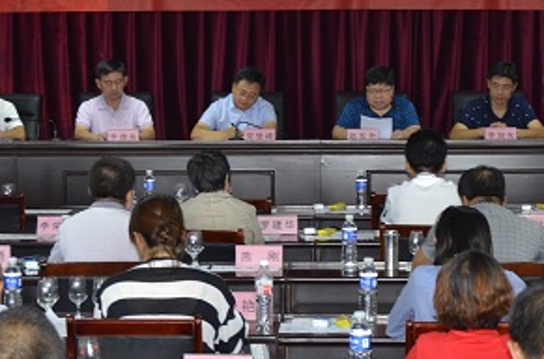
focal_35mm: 130
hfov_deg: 15.8
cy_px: 132
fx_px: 1958
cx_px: 299
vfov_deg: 10.5
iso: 640
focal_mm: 42
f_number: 4.8
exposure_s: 1/60
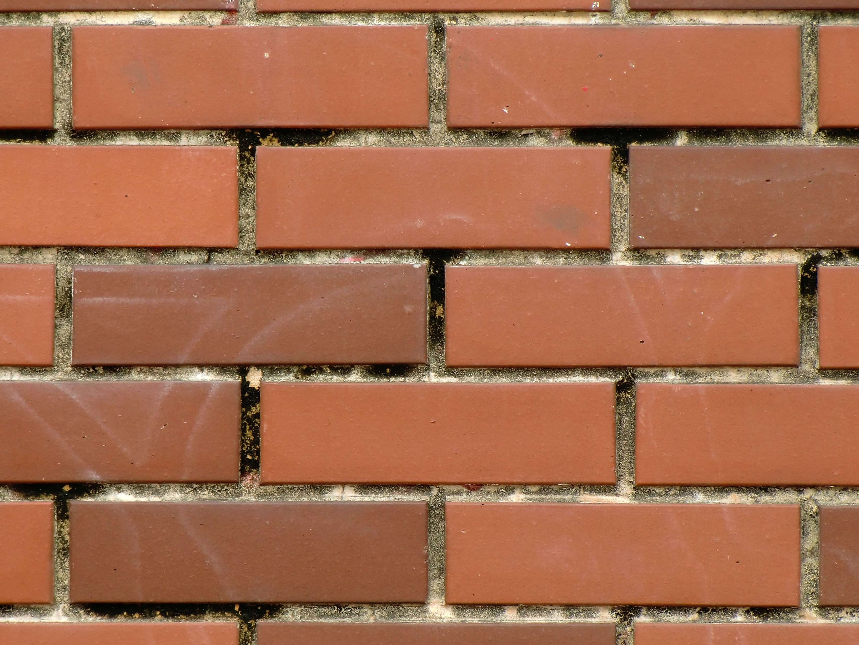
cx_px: 344
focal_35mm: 294
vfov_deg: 5.1
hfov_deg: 6.7
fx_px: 7296
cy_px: 377
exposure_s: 1/60
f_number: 5.8
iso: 64
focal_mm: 43
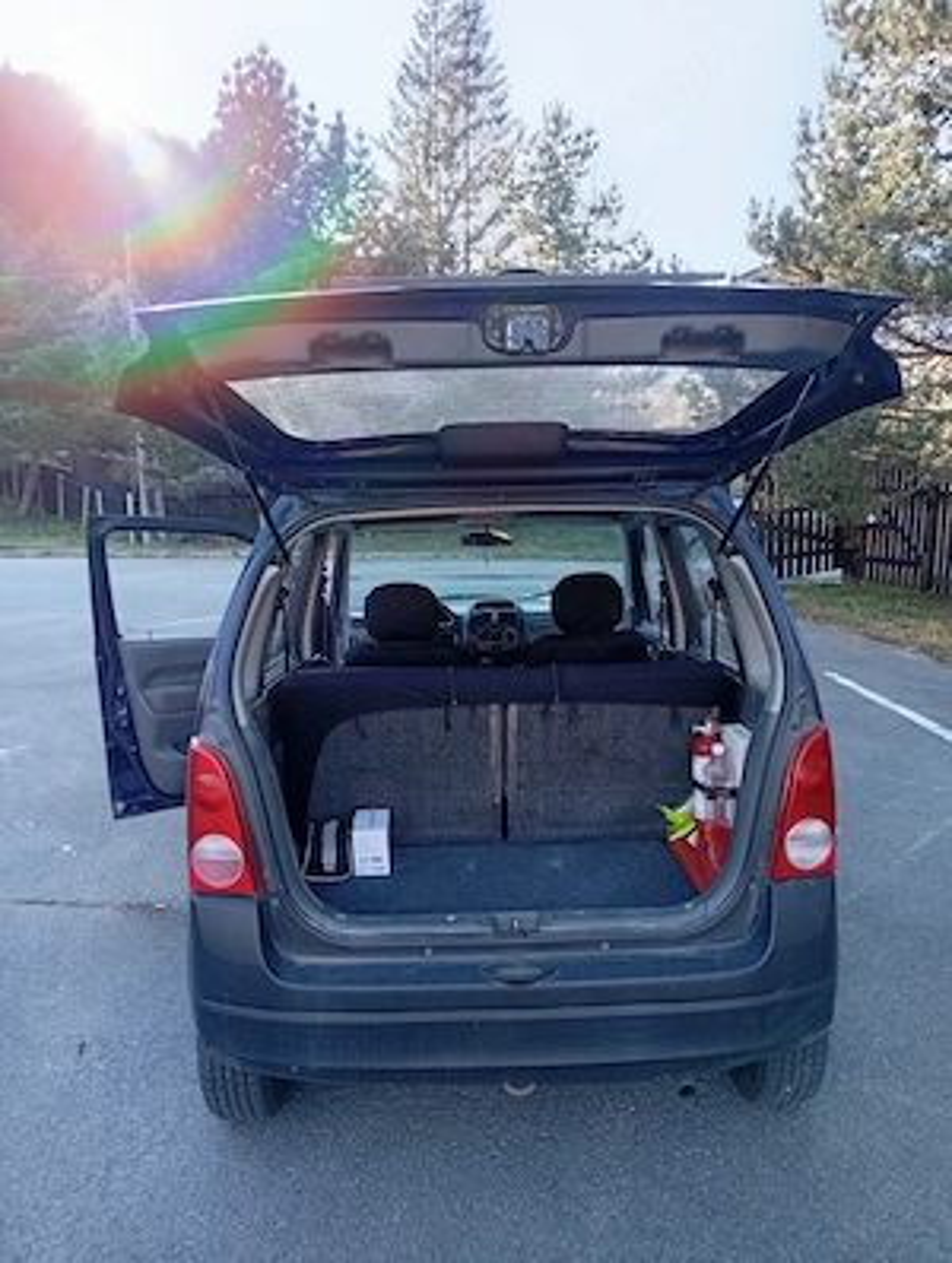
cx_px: 476
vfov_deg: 65.2
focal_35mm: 27
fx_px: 987
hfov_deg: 51.5
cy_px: 632
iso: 82
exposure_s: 1/50.3
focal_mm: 3.98
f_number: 1.8
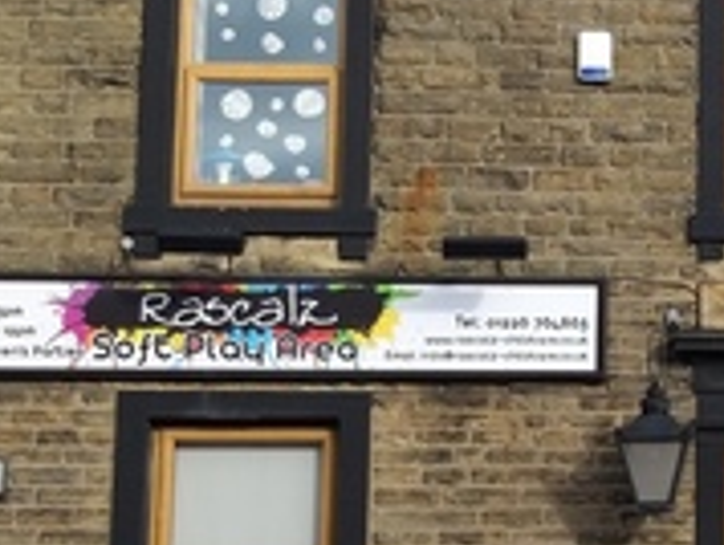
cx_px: 826
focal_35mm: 97
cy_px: 334
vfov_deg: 15.3
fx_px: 2032
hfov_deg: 19.3
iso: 50
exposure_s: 1/544
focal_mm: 3.93
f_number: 1.7
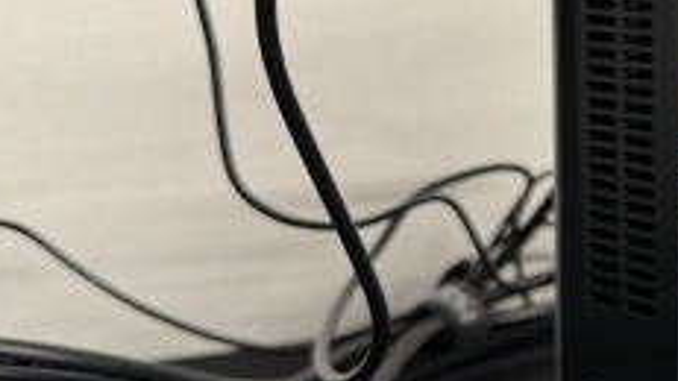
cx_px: 813
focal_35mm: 76
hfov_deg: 25.1
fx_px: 1366
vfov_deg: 15.8
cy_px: 72
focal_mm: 6.76
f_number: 1.78
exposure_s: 1/81
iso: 200
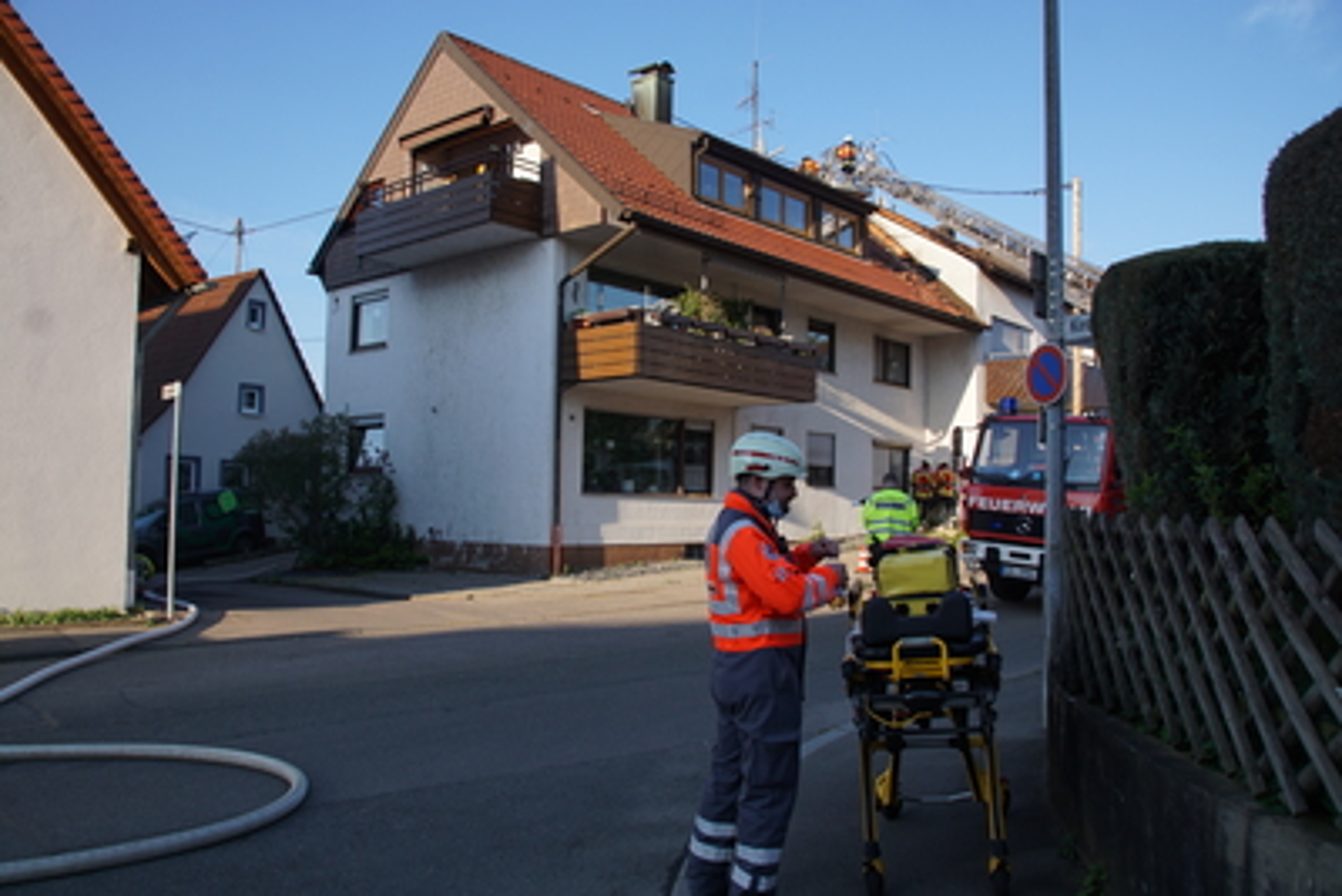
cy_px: 448
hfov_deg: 67.4
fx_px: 1007
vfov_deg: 48.0
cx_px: 671
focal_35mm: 27
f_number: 6.3
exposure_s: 1/160
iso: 100
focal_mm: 18
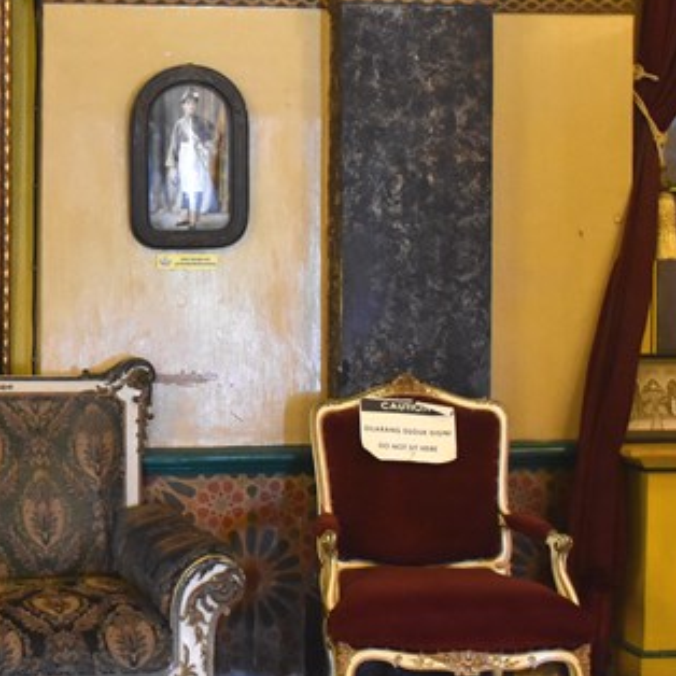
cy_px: 264
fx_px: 1436
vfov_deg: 26.4
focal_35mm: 65
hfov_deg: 24.6
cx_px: -80
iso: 4000
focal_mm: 20
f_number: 3.5
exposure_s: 1/60
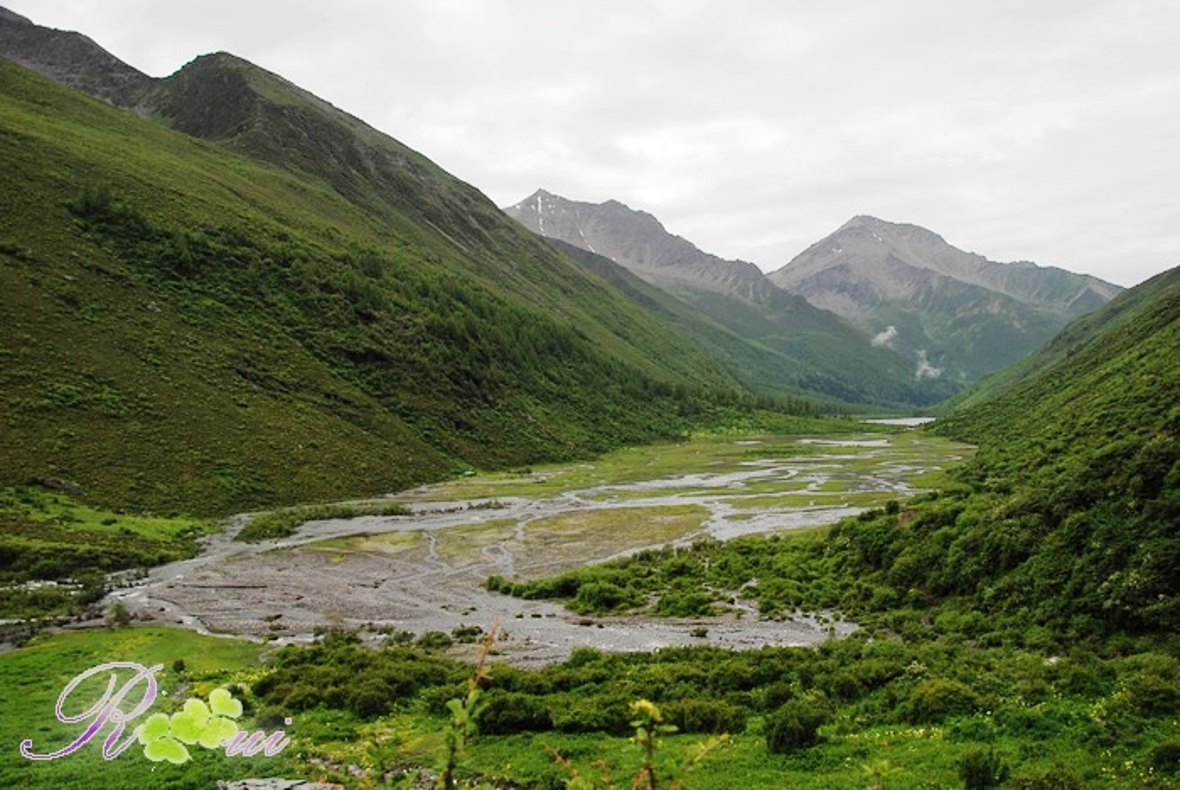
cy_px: 395
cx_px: 590
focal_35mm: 32
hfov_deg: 59.4
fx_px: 1034
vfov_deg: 41.8
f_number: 5.6
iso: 400
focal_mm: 21
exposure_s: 1/1000
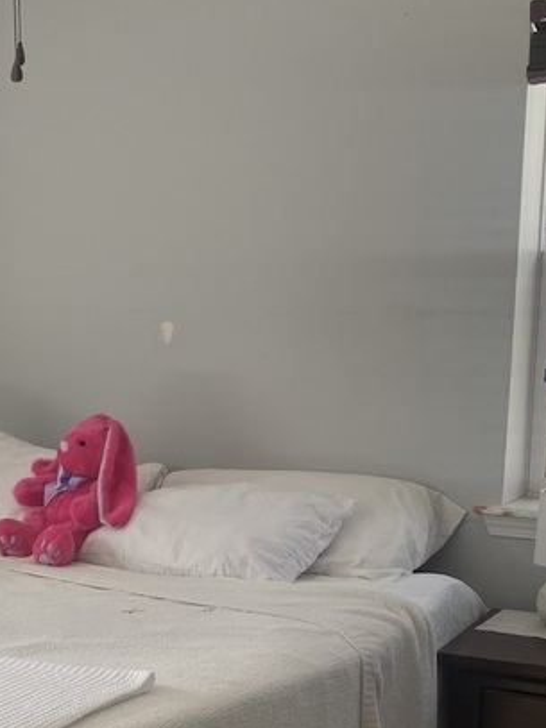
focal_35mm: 69
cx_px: 138
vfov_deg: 27.3
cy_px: 642
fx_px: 1452
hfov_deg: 21.1
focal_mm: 4.25
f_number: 1.8
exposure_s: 1/265
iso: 32
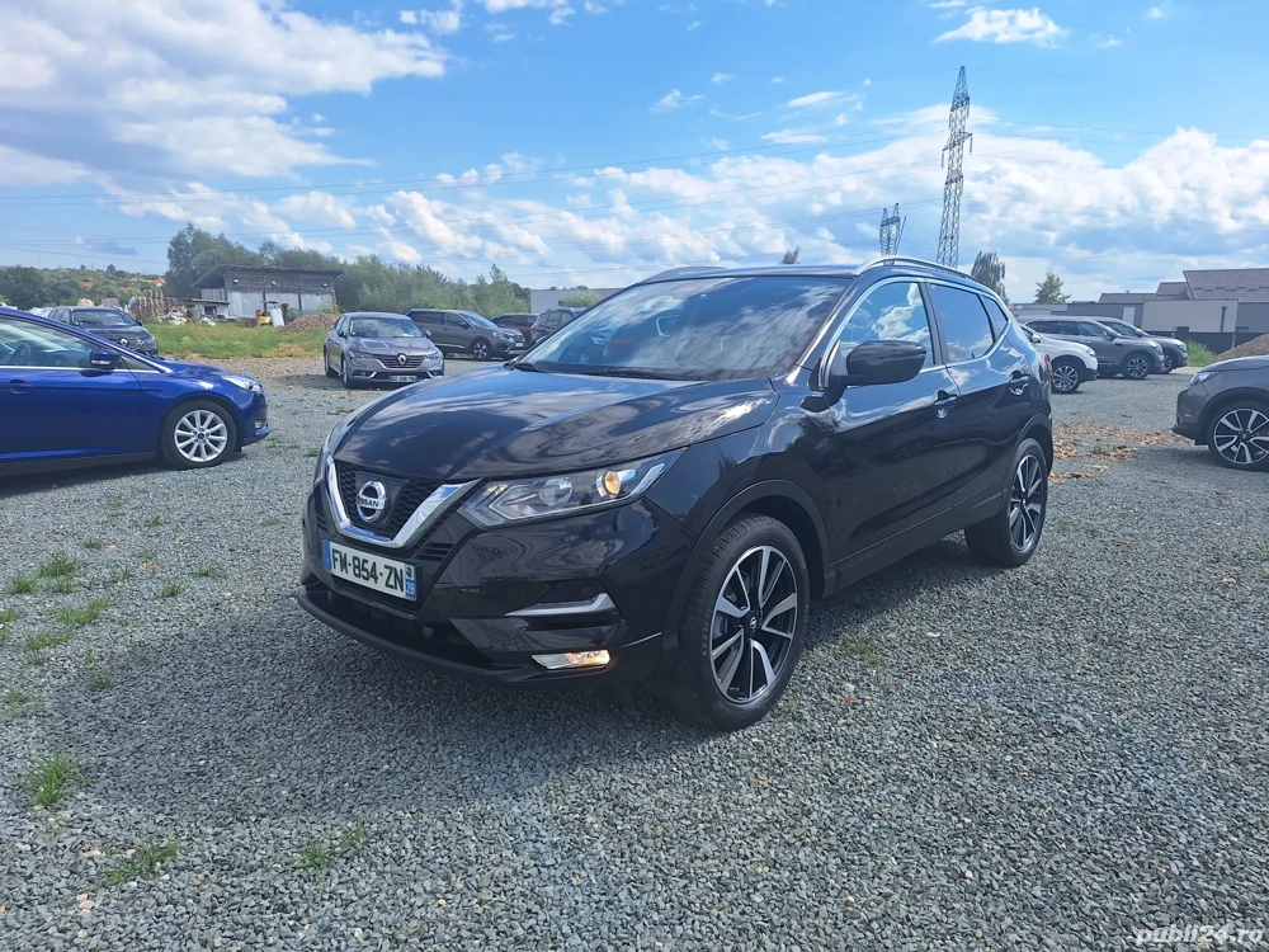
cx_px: 634
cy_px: 476
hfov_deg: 73.9
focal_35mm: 23
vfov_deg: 58.9
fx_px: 843
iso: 40
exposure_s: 1/3322
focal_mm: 5.54
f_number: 1.8
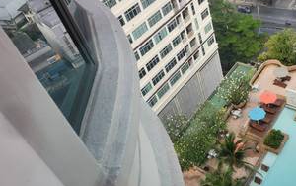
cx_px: 205
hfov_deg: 49.2
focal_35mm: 39
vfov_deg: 32.8
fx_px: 315
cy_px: 83
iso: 25
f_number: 1.8
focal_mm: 5.54
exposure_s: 1/280
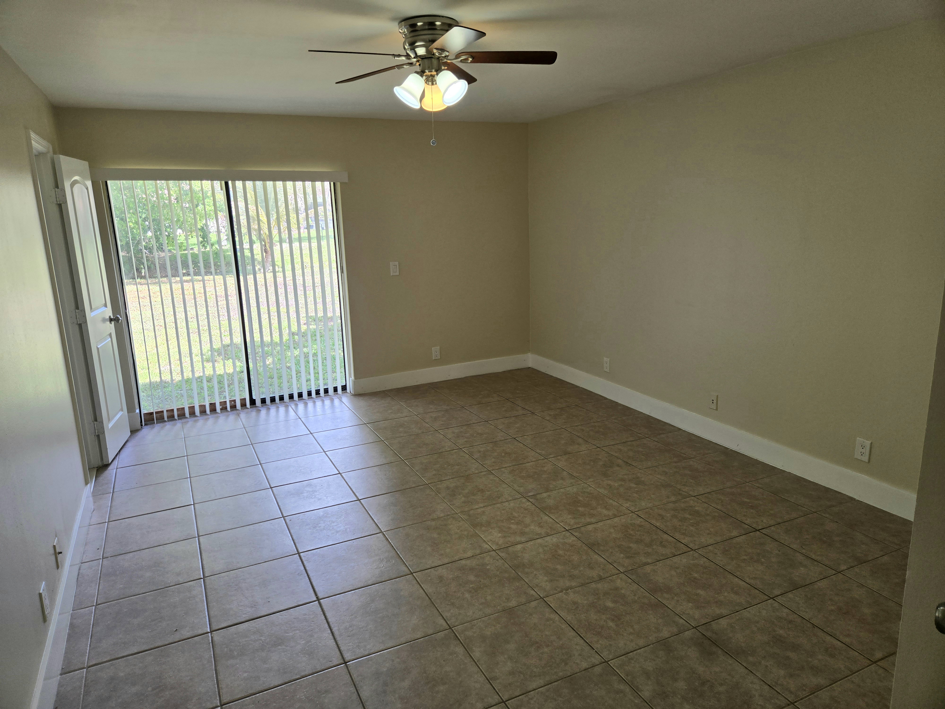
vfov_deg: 58.9
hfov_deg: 73.9
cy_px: 354
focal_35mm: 23
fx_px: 628
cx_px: 472
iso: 64
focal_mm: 5.4
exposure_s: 1/182
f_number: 1.8
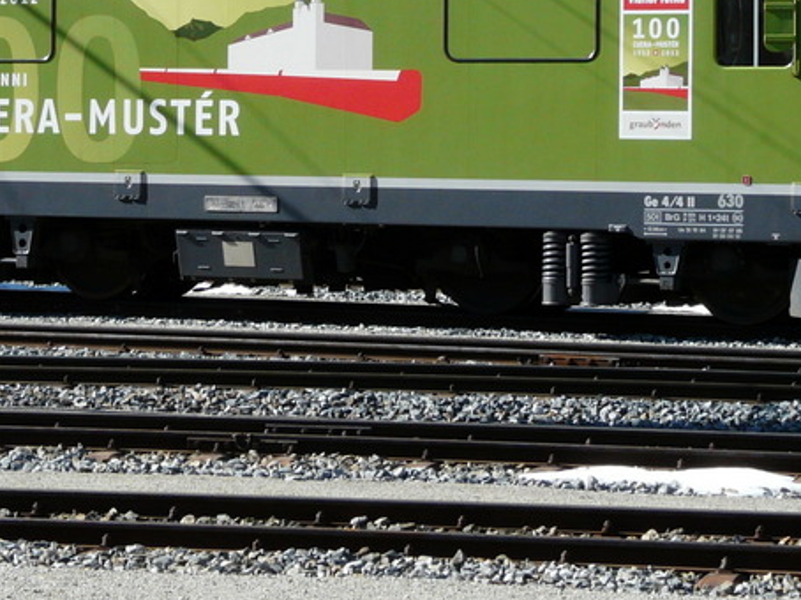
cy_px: 4
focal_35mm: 152
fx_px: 3515
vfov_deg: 9.7
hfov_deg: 13.0
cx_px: 344
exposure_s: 1/320
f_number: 5.6
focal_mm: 11.4
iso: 100
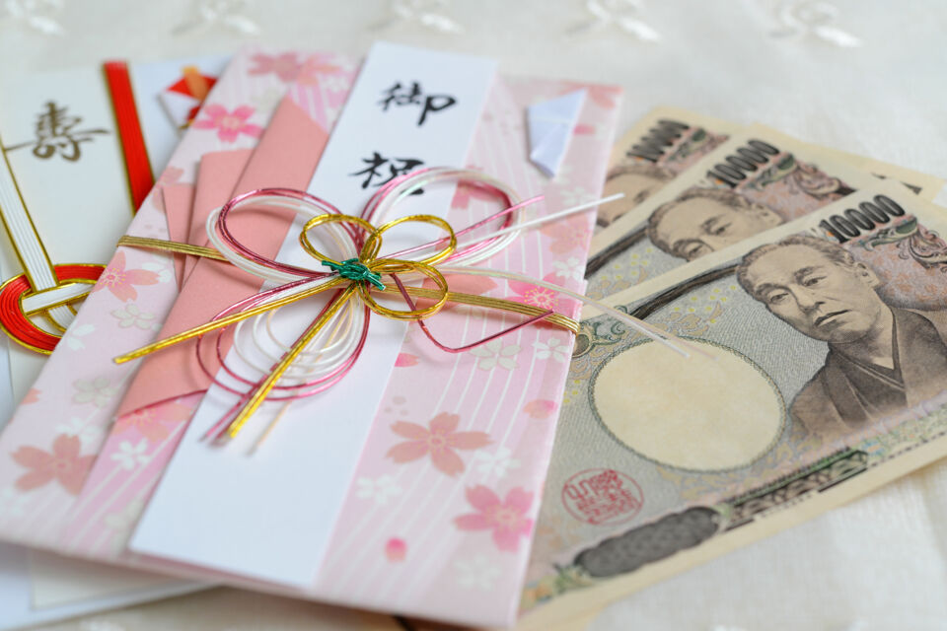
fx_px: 1578
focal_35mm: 60
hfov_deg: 33.4
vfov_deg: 22.6
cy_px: 316
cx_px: 474
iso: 200
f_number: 6.3
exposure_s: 1/160
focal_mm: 60
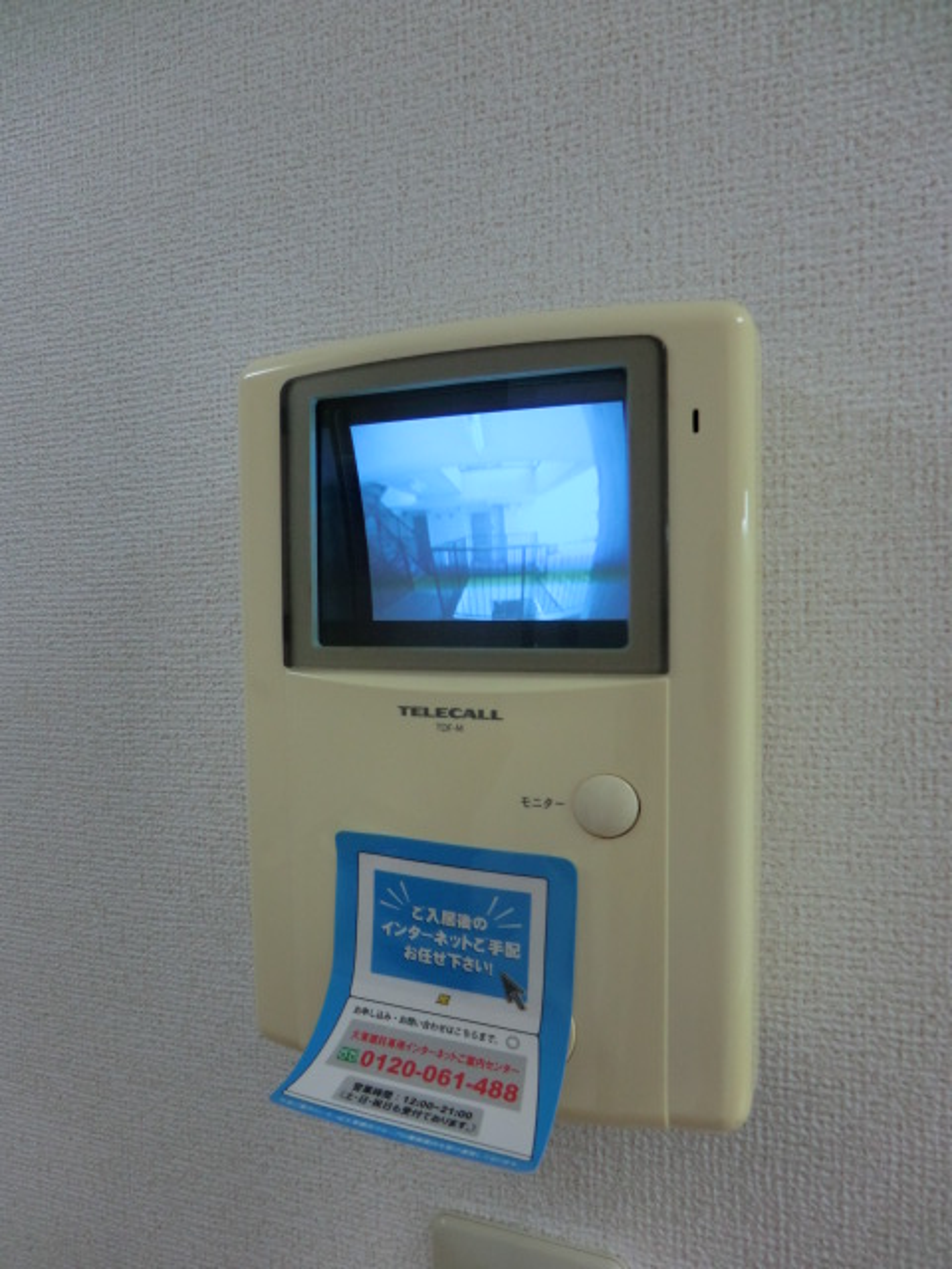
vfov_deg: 71.6
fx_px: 880
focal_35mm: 24
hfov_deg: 56.8
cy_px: 634
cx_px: 476
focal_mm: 4.3
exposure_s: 1/60
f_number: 3.2
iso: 160
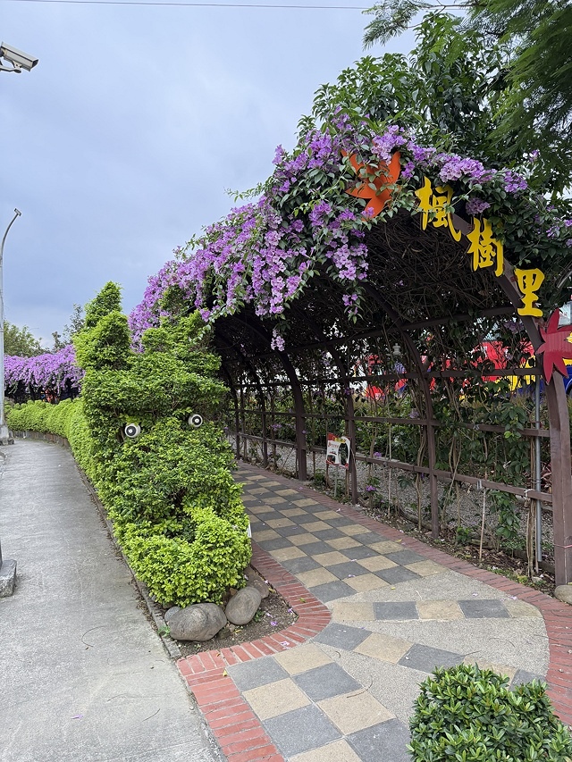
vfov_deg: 71.6
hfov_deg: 56.8
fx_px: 529
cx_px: 286
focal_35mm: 24
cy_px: 381
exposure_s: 1/97
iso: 200
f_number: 1.78
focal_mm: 6.76
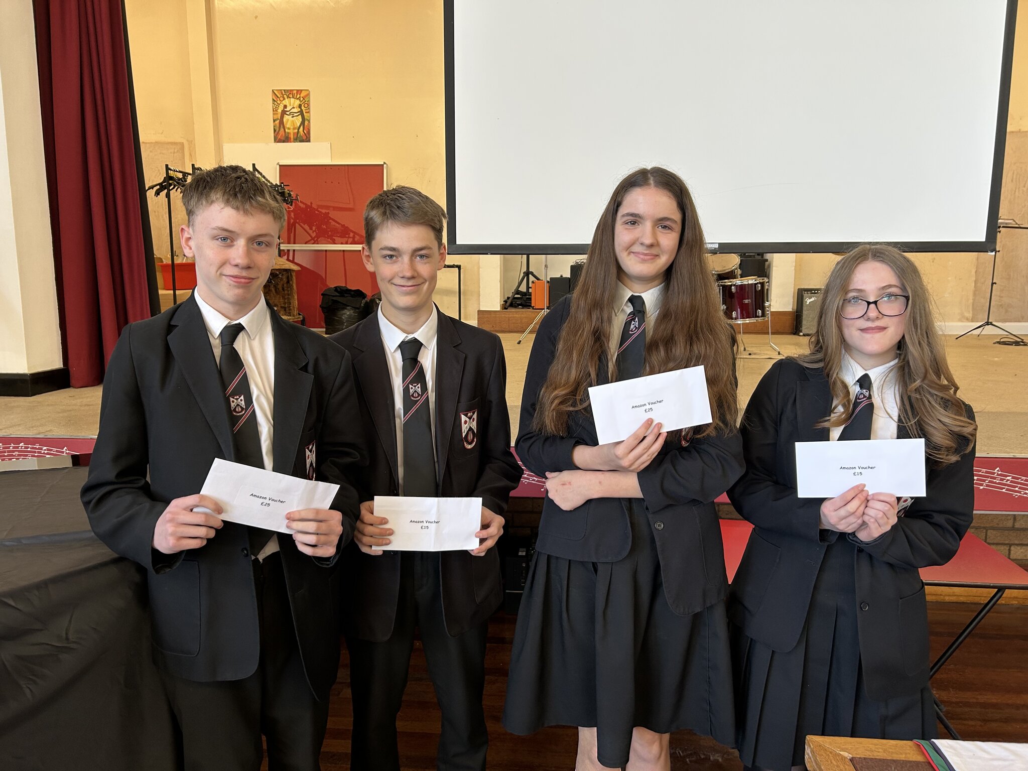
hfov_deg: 67.3
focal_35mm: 26
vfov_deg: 53.1
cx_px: 514
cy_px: 386
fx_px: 772
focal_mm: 5.7
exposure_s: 1/50
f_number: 1.5
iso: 64
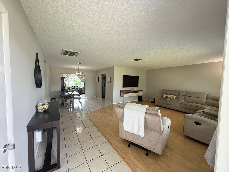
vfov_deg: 85.7
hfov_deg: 102.1
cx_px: 114
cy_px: 86
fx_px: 93
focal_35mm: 14
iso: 250
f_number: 2.2
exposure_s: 1/120
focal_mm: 2.22
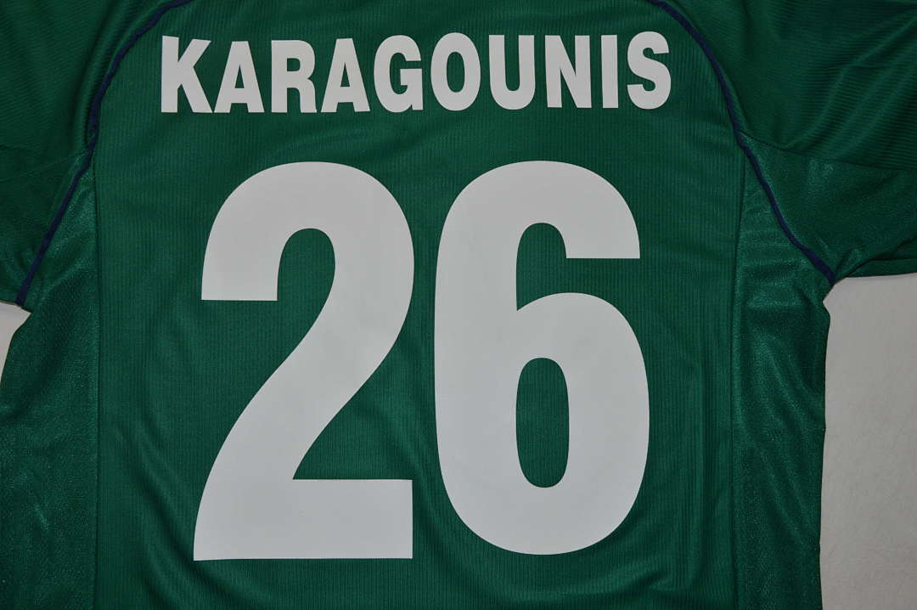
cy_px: 305
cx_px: 458
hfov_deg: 53.2
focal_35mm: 36
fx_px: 916
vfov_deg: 36.8
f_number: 14
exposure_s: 1/200
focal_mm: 24
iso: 400
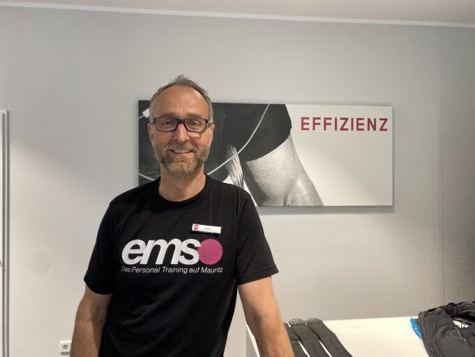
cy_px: 178
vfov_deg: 53.1
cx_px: 238
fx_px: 357
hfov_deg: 67.3
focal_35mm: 26
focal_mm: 4.25
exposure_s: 1/50
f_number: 1.8
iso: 80
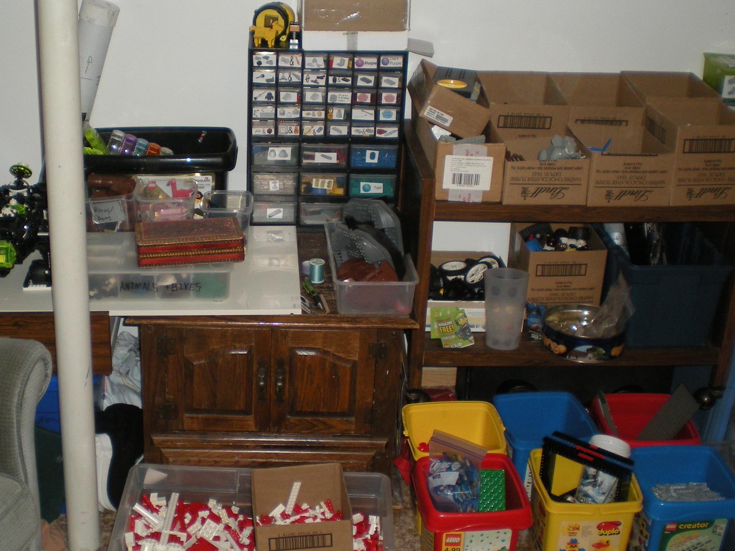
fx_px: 1104
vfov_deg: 28.0
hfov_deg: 36.7
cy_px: 227
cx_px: 304
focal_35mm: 52
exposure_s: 1/60
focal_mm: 6.3
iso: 137
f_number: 3.1
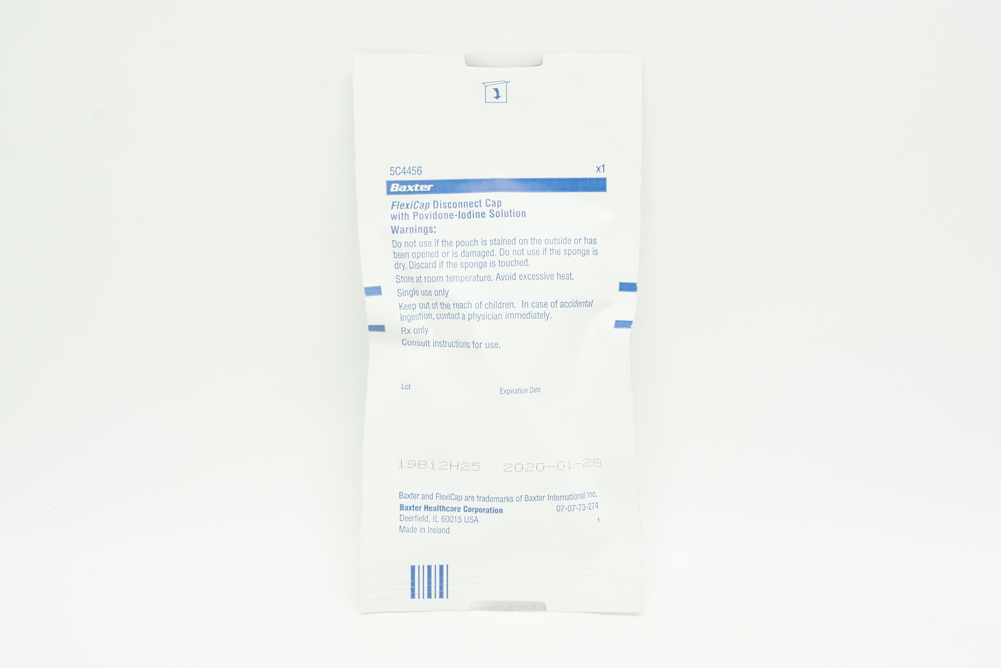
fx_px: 1738
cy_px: 330
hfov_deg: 32.1
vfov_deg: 21.7
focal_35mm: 63
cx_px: 502
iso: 400
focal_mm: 41
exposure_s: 1/15
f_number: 11
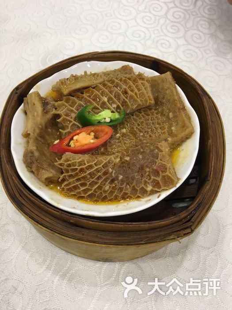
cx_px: 116
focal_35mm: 29
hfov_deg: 48.2
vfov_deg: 61.7
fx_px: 259
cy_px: 155
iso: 50
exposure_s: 1/33
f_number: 2.2
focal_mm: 4.15
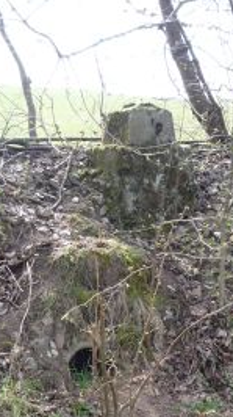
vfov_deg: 32.9
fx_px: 694
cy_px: 296
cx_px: 161
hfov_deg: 19.0
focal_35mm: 63
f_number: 4
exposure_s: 1/160
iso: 100
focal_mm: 5.2
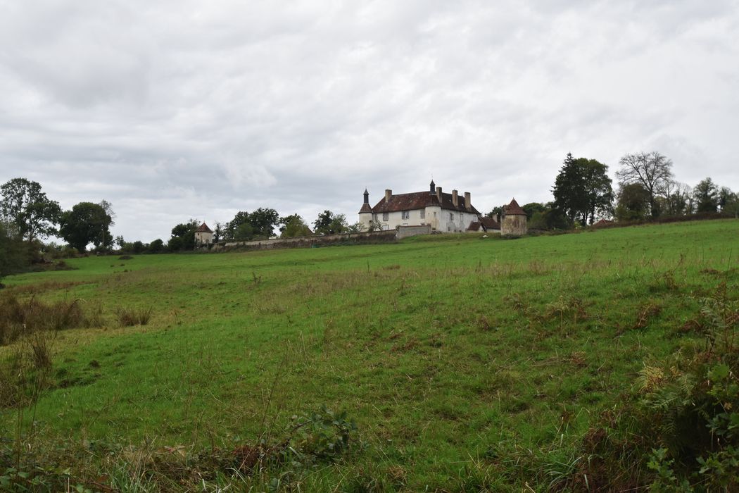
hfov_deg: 53.1
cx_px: 370
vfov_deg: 36.9
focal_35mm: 36
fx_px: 739
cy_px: 246
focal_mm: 24
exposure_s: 1/320
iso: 200
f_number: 9
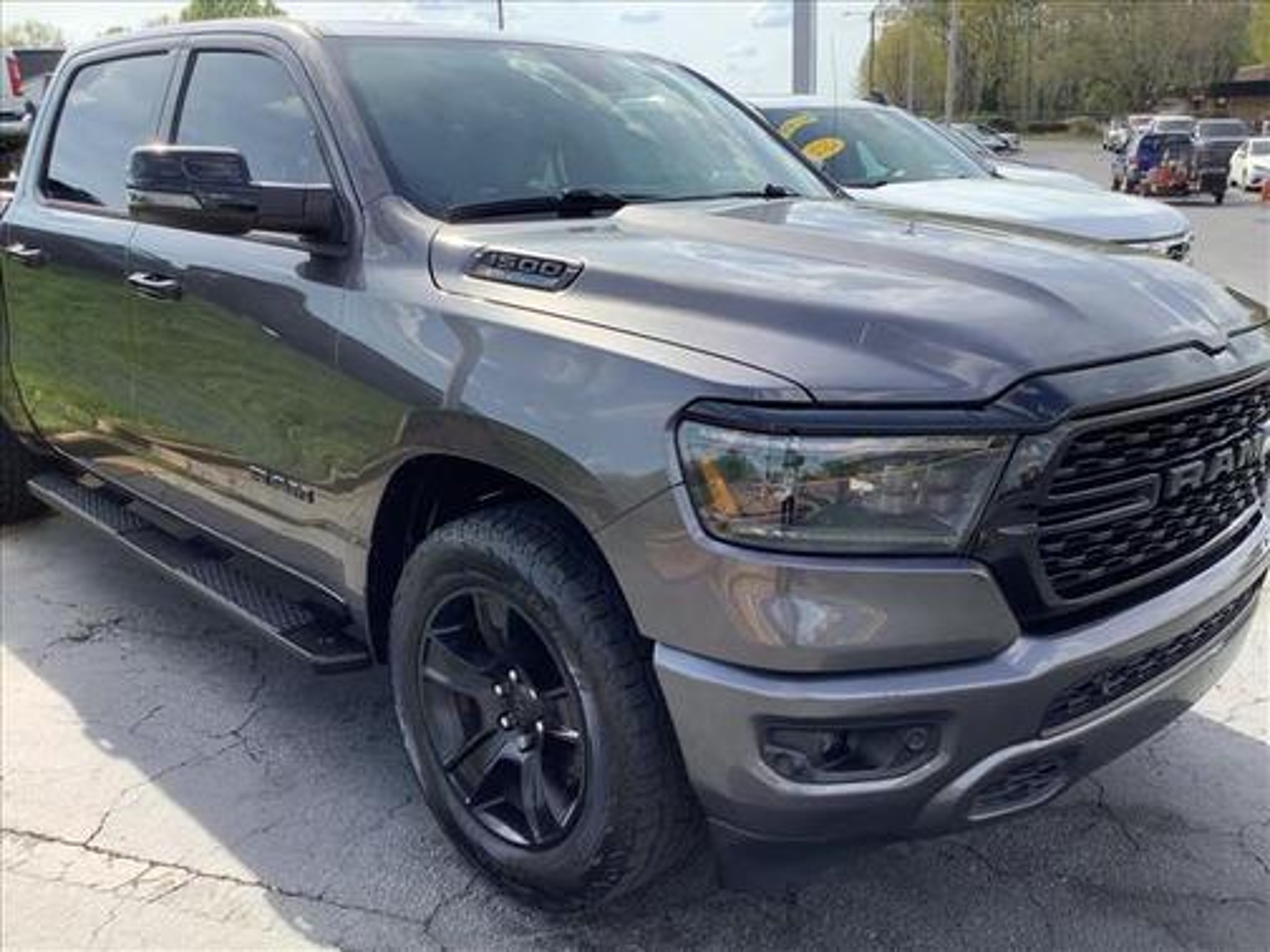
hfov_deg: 58.4
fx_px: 1137
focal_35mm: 31
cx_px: 635
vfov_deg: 45.4
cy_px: 476
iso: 25
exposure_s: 1/485
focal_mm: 3.3
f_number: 2.4
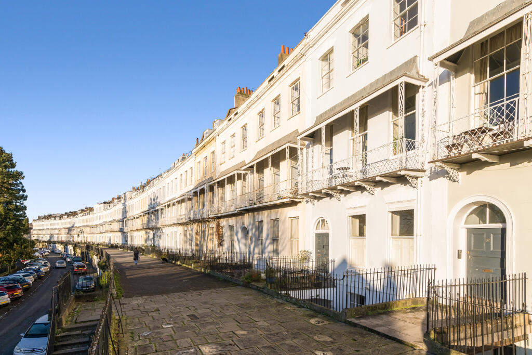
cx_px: 266
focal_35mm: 18
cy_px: 178
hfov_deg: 90.0
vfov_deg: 67.4
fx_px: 266
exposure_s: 1/400
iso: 500
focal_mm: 18
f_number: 10
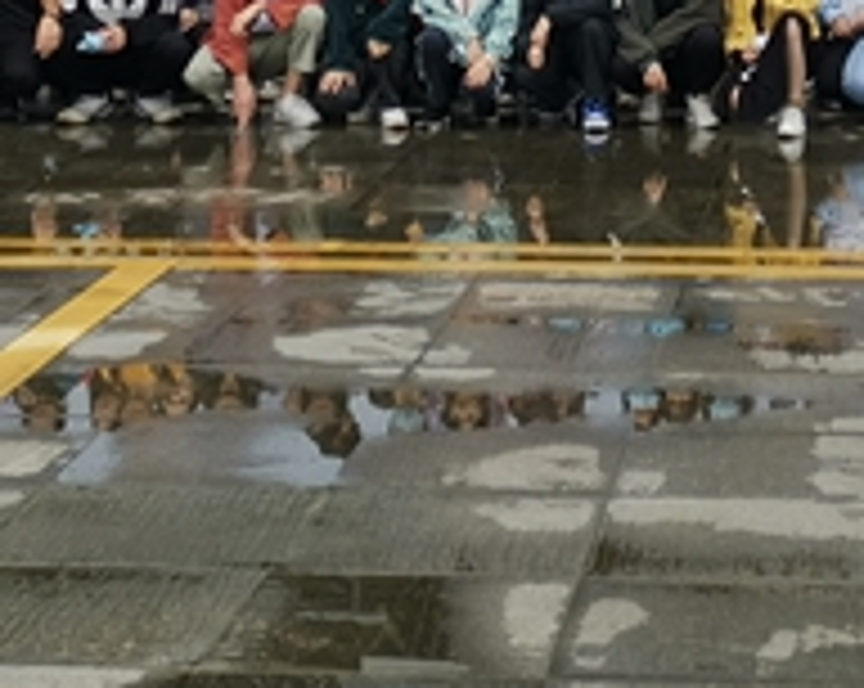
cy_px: -495
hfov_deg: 16.8
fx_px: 2911
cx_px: 621
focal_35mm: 114
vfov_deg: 12.5
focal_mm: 4.75
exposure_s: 1/1104
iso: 50
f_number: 1.8
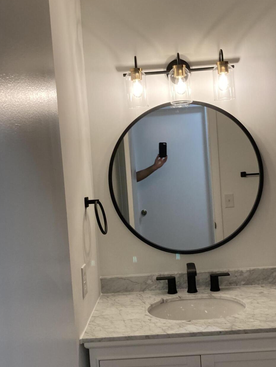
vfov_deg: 42.1
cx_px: 146
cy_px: 178
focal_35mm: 45
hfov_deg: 32.2
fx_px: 478
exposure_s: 1/60
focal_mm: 3.99
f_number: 1.8
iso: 64
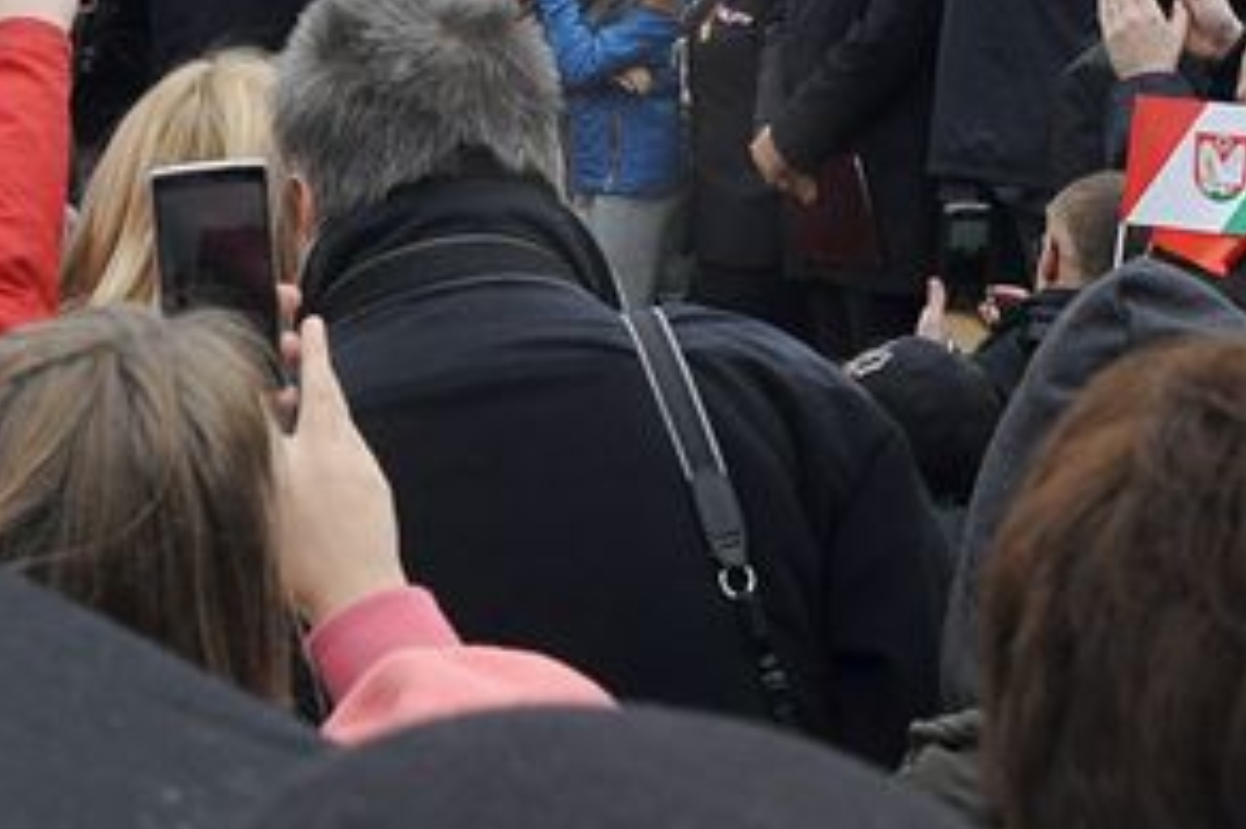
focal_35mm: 122
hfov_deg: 16.7
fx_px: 4220
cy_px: -181
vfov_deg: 11.0
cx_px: 268
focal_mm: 28
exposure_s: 1/250
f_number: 8
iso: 800
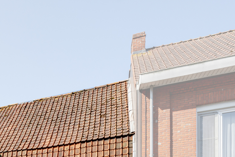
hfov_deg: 41.6
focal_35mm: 40
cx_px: -4
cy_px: 221
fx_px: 261
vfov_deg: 26.4
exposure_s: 1/200
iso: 250
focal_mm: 14
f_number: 11
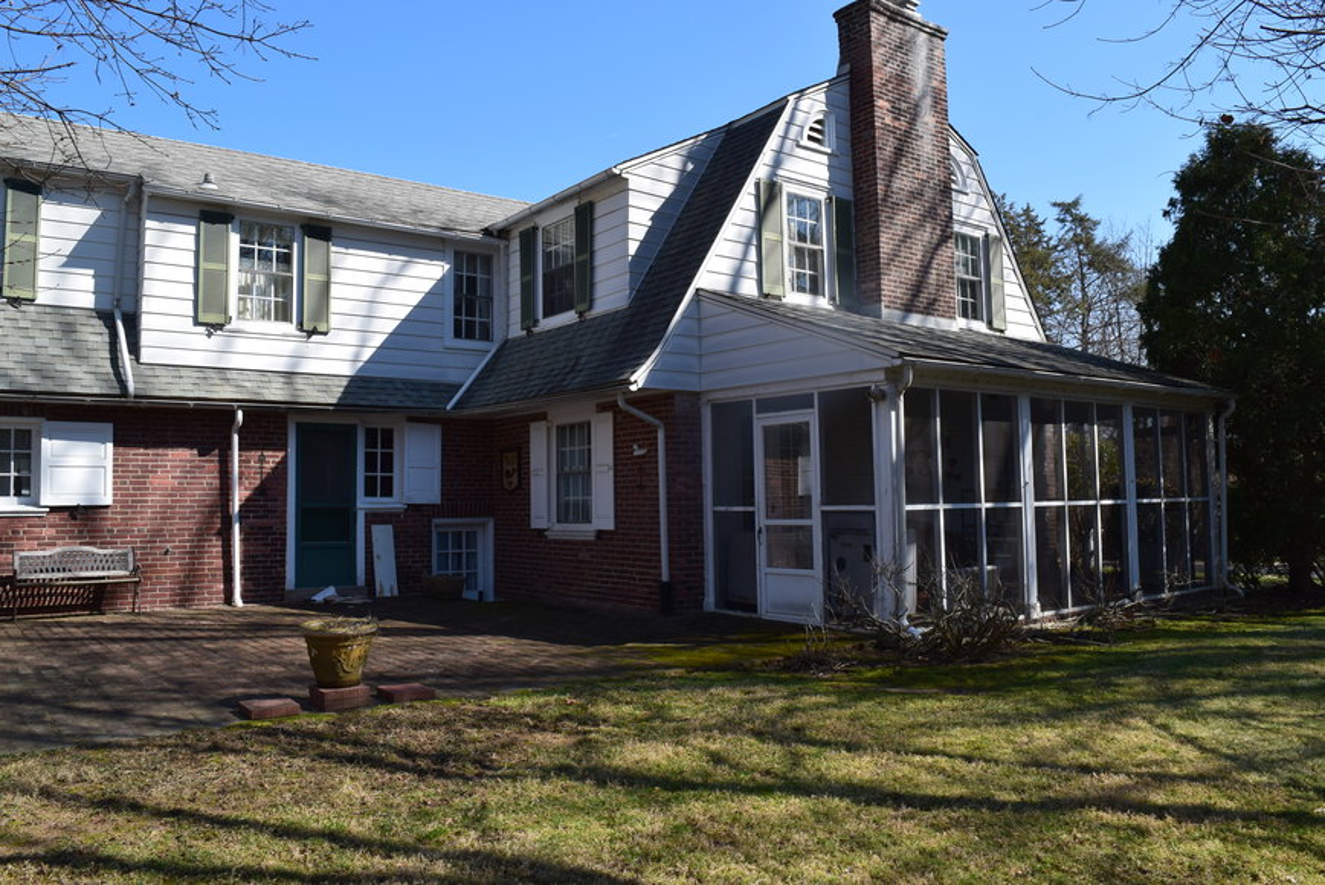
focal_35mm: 27
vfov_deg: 48.0
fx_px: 994
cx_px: 662
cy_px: 442
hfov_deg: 67.3
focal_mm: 18
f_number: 11
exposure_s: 1/400
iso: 400
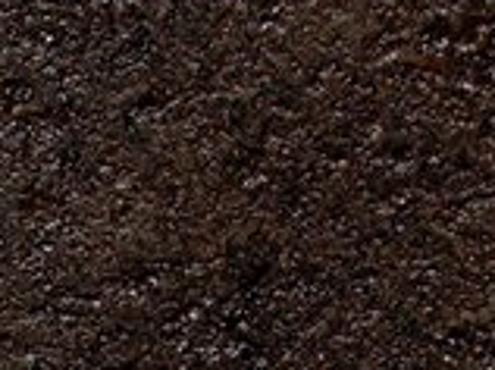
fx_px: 2199
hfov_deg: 12.5
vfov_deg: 9.3
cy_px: 608
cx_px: -122
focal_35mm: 154
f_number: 2.8
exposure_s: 1/16.8
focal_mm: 5.8
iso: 50
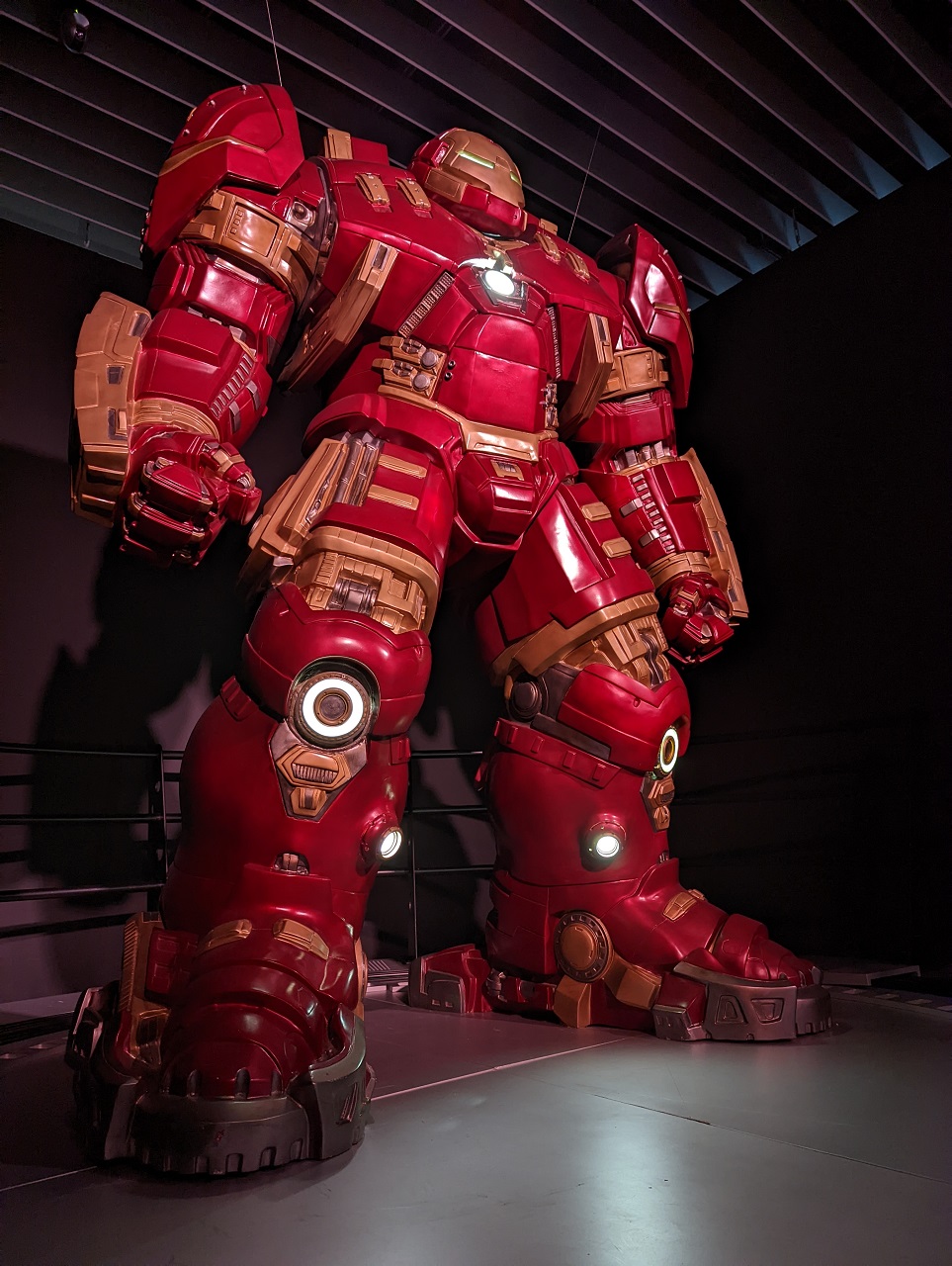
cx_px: 476
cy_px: 633
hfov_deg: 56.9
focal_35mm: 24
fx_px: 878
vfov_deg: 71.5
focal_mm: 6.81
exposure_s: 1/23.7
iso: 79
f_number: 1.85
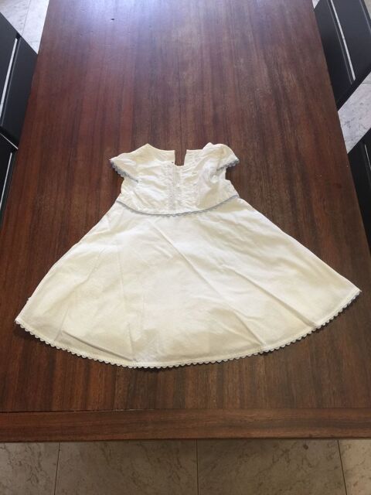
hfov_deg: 48.2
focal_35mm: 29
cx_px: 186
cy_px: 248
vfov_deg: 61.7
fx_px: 414
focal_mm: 4.15
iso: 64
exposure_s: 1/17
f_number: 2.2
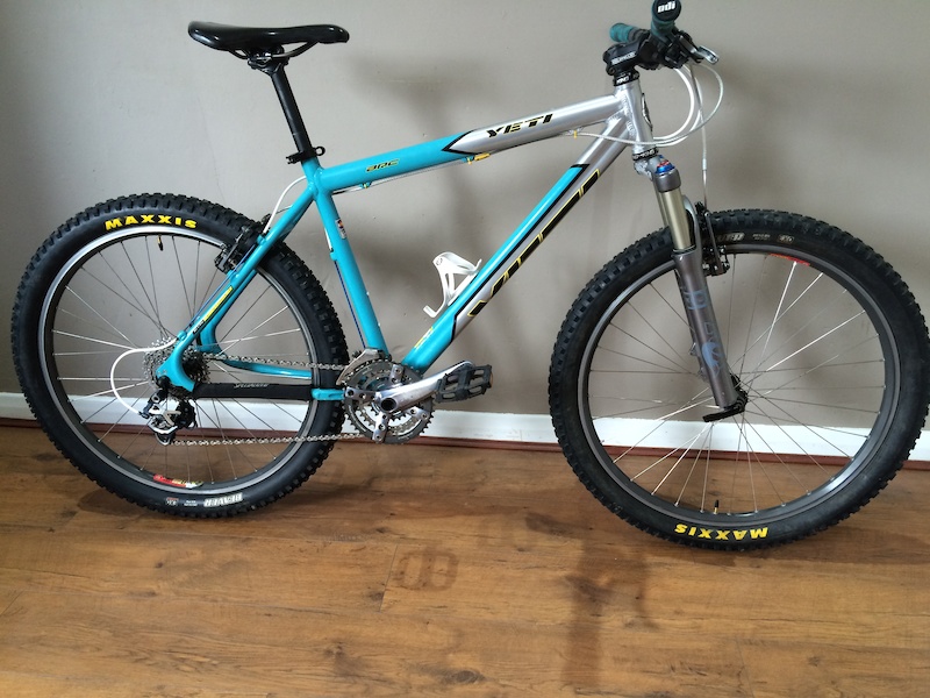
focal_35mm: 29
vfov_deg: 48.2
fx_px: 779
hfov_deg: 61.7
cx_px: 465
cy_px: 349
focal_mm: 4.15
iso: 125
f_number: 2.2
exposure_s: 1/33
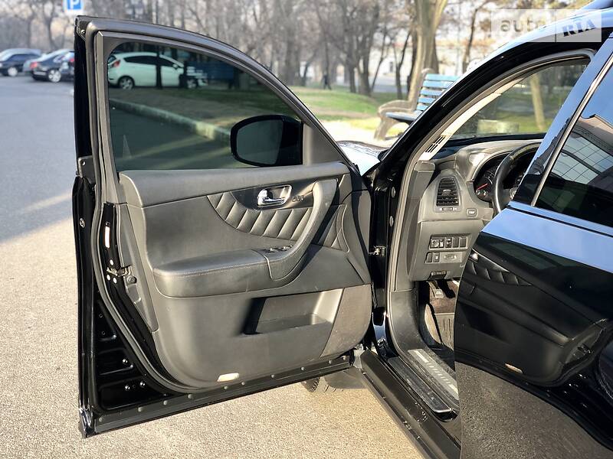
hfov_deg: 36.8
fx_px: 921
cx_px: 306
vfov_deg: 28.0
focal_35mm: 52
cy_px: 230
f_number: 2.4
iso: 16
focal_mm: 6
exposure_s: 1/60
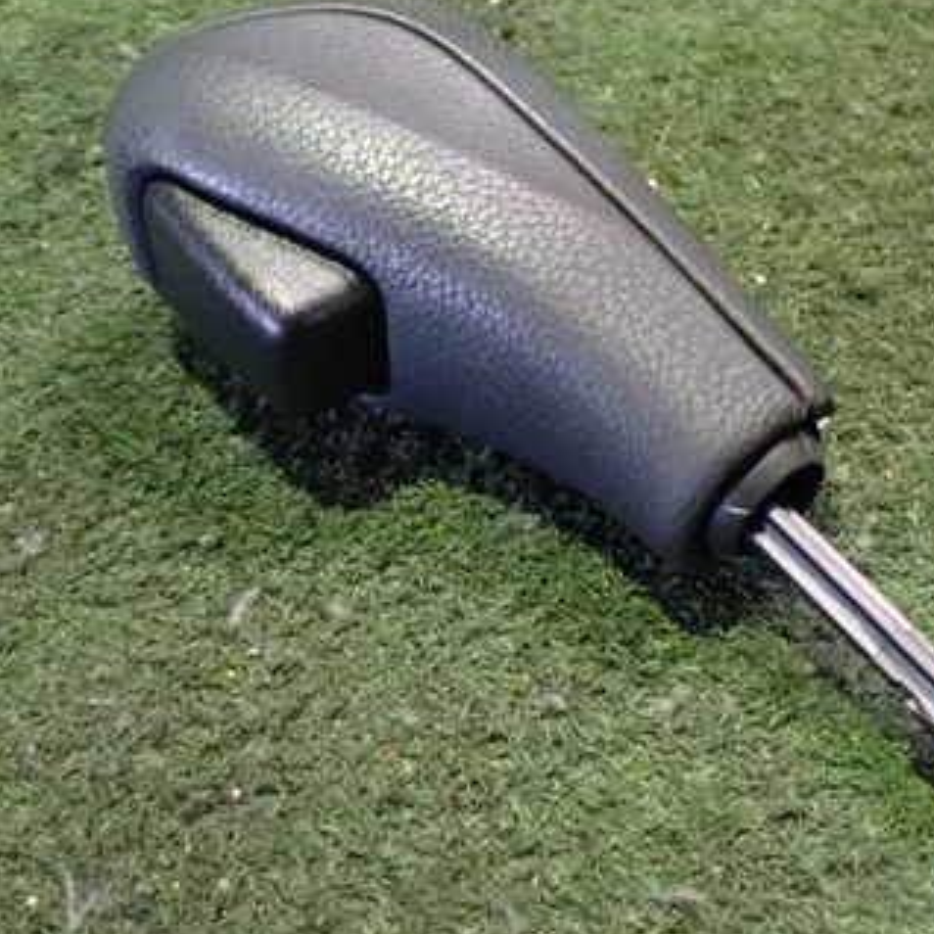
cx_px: 590
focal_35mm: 50
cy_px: 435
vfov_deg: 34.0
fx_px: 1526
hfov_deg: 33.8
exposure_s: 1/30
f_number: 2.3
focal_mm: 5.4
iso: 1600
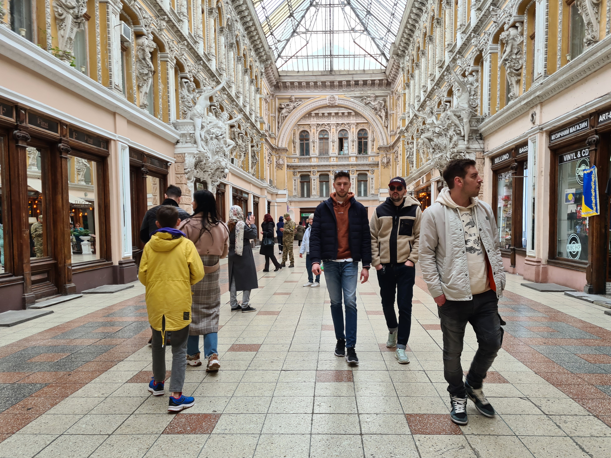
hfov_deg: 65.3
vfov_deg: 51.4
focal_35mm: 27
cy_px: 232
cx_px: 311
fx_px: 477
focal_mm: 5.4
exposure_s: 1/120
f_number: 1.8
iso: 50
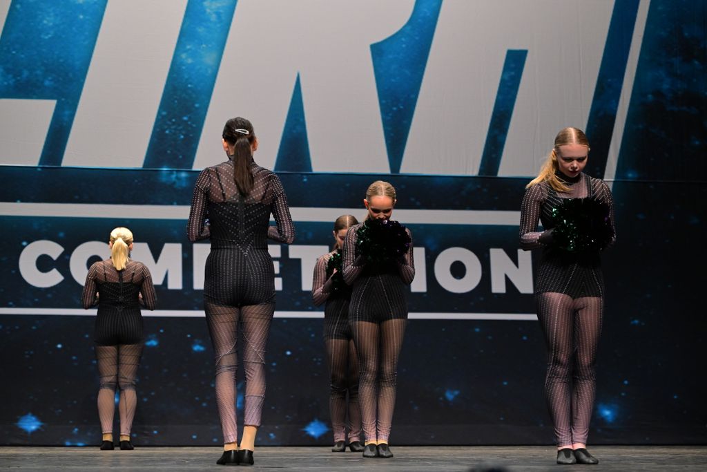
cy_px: 236
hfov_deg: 28.8
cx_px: 354
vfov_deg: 19.5
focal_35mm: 70
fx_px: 1375
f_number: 3.5
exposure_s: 1/800
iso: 4000
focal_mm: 70
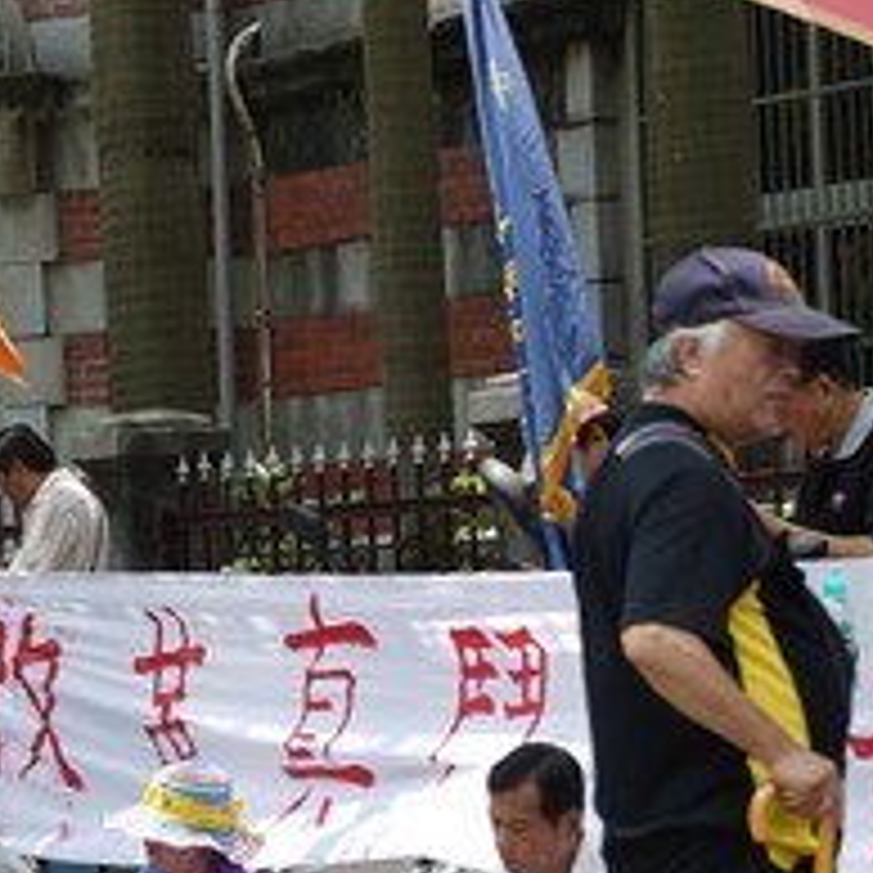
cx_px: -176
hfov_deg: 8.5
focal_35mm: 203
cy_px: 704
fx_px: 5792
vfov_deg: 8.6
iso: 50
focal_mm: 77
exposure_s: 1/125
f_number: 5.6
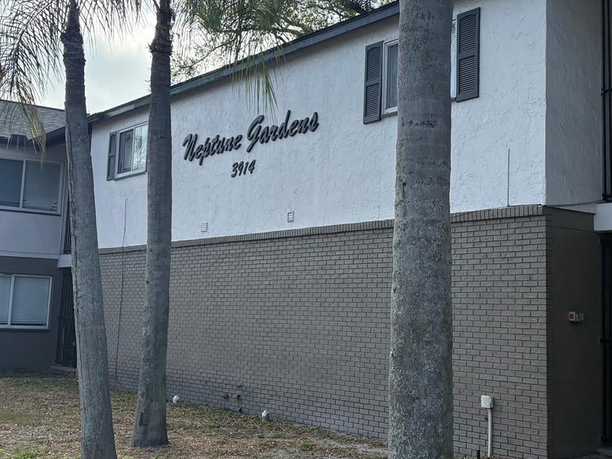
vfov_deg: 27.9
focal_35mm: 52
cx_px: 364
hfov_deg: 36.7
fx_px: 919
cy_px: 177
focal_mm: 5.96
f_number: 1.6
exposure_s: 1/3831
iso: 64
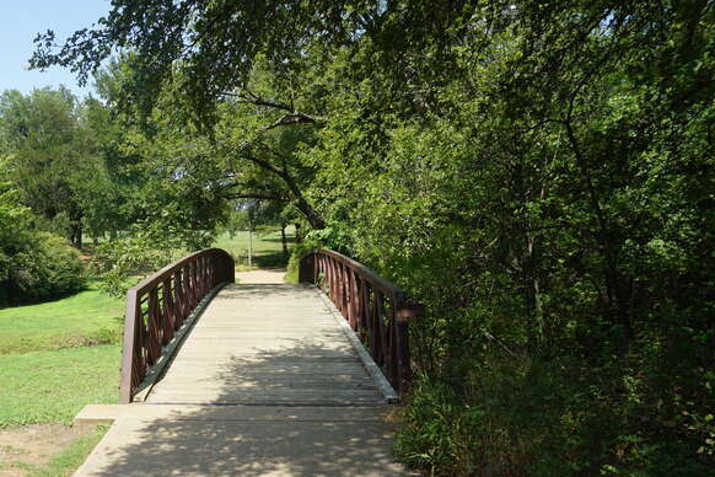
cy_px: 281
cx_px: 256
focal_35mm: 33
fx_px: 655
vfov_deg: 39.8
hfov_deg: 56.3
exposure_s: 1/100
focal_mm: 16
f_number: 9
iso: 100
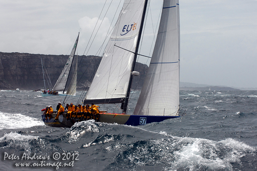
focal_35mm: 188
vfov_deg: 7.3
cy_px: 86
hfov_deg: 11.0
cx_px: 128
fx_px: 1337
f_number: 8.5
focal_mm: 125
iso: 400
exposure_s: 1/1000
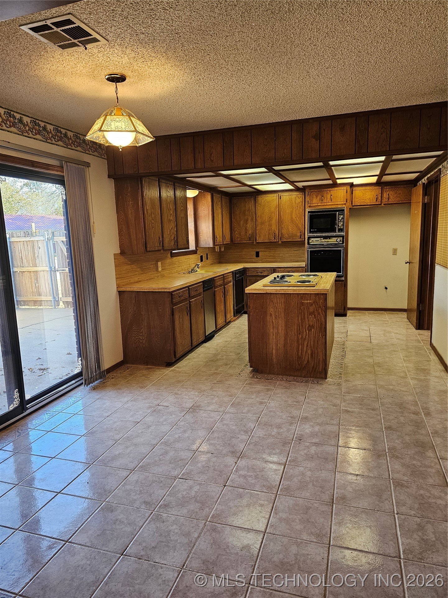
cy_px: 299
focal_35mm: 23
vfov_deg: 73.9
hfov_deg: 58.9
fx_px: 397
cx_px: 224
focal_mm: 6.3
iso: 200
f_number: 1.7
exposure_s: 1/120
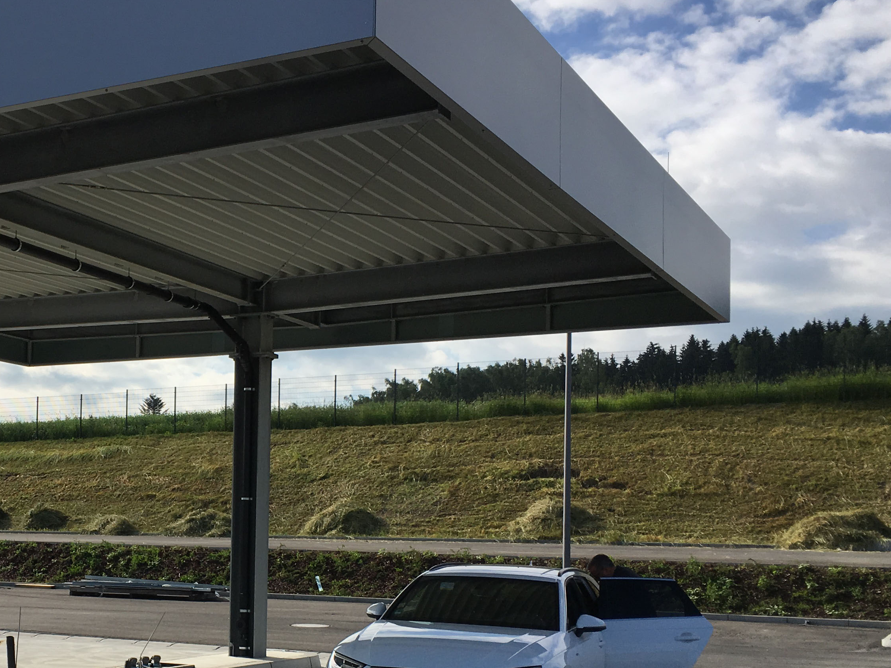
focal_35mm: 52
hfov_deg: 35.6
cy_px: 487
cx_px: 179
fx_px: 1338
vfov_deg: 27.7
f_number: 2.2
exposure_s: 1/1876
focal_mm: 4.15
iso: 25
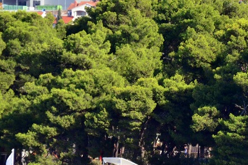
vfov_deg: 1.2
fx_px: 8008
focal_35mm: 1163
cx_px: 161
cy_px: 72
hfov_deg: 1.8
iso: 2000
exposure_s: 1/5000
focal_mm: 300
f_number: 5.6
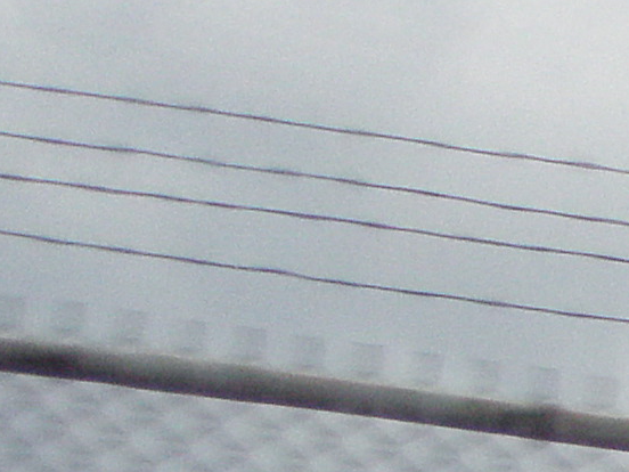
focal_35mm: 251
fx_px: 4561
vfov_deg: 5.7
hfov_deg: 7.1
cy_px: 1084
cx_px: 1812
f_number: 3.5
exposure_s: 1/500
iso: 250
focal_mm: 6.7
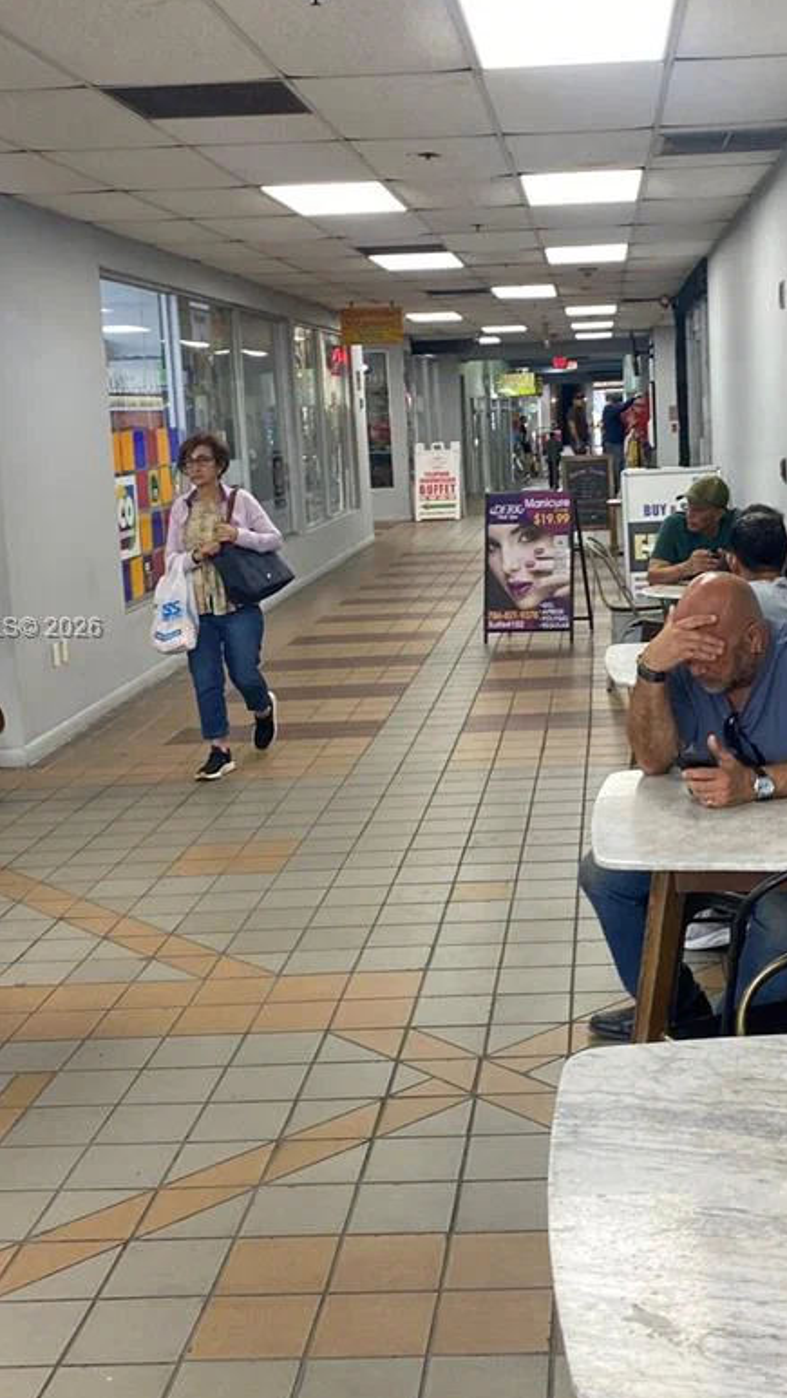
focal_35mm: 44
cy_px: 629
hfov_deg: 26.8
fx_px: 1632
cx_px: 581
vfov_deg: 46.3
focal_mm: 4.25
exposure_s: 1/60
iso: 64
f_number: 1.8
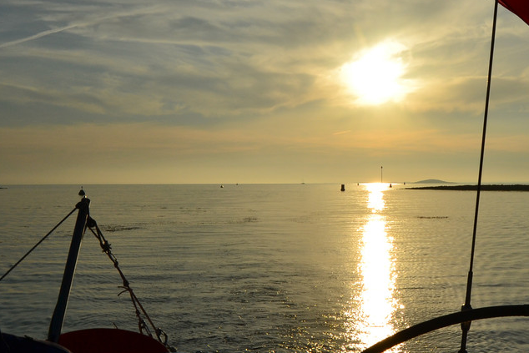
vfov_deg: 25.1
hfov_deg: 36.5
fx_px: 793
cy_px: 195
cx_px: 350
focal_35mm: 54
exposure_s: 1/1250
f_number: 13
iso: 200
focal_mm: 19
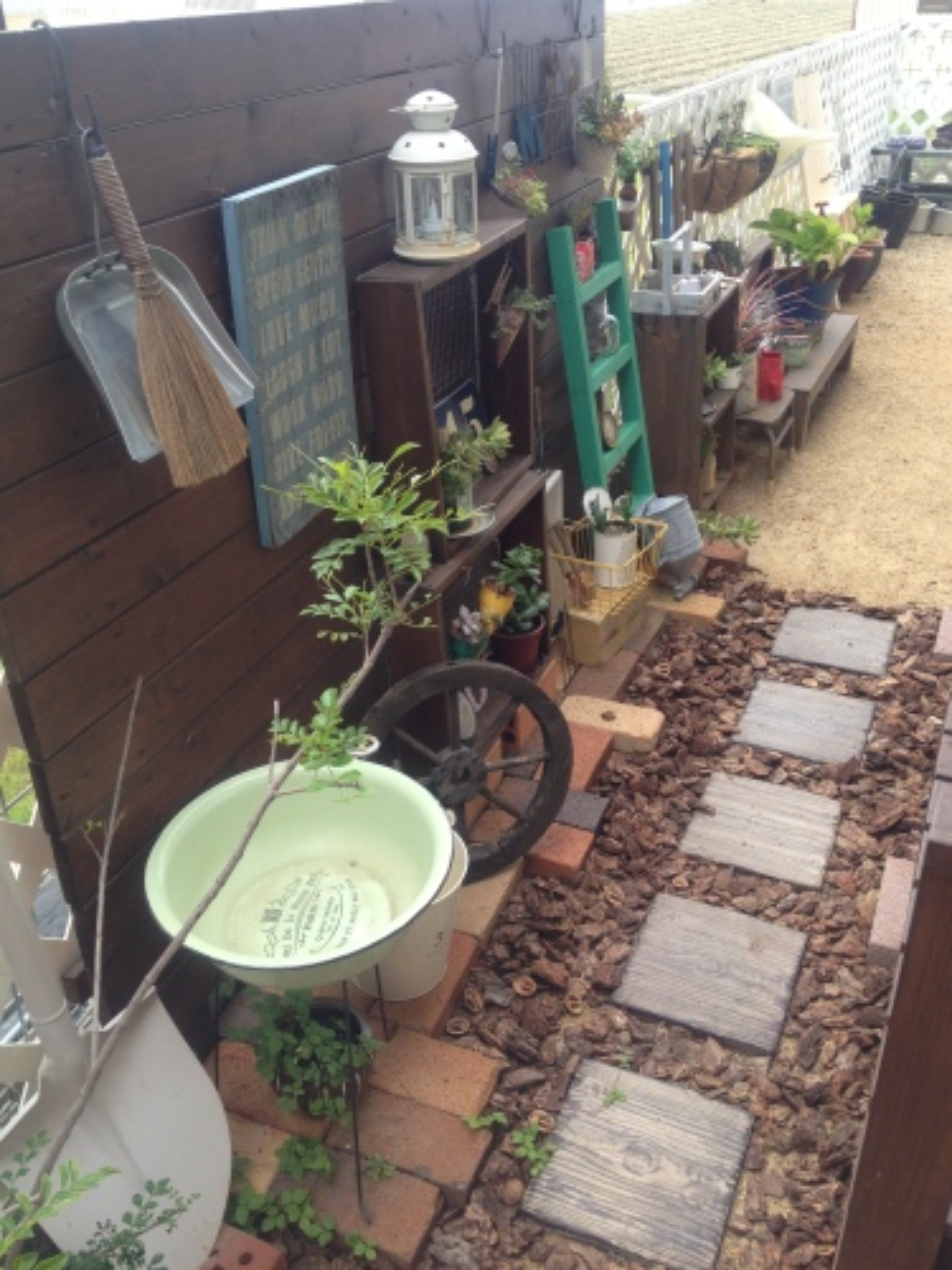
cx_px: 476
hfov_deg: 40.7
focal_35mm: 35
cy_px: 635
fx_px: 1283
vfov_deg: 52.6
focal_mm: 4.28
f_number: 2.4
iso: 50
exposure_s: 1/224
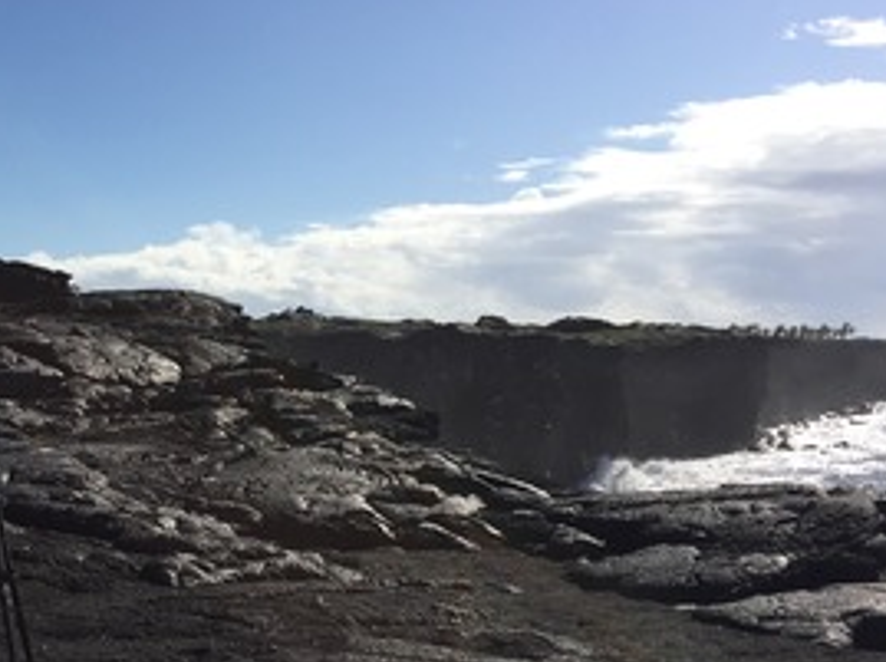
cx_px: 119
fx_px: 1380
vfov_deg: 26.9
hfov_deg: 34.0
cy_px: 420
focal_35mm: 54
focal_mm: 4.15
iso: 32
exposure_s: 1/3300
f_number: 2.2
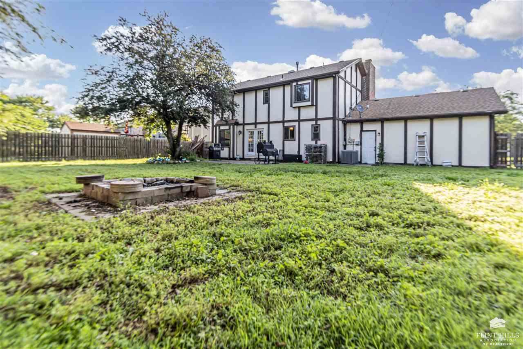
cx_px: 262
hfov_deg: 100.4
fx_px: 218
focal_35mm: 15
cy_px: 174
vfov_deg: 77.3
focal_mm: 10
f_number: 5.6
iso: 100
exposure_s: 1/125
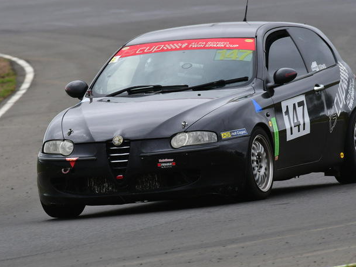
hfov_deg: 2.1
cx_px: 164
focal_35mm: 951
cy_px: 116
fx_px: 9778
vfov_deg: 1.6
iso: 640
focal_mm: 500
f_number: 11
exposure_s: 1/640
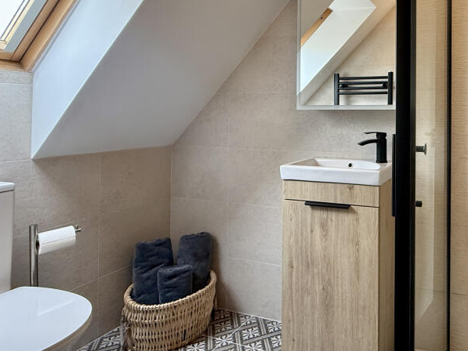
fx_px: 325
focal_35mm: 24
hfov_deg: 63.6
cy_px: 165
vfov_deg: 56.8
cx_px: 392
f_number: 2.2
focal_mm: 2.22
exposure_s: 1/99
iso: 320
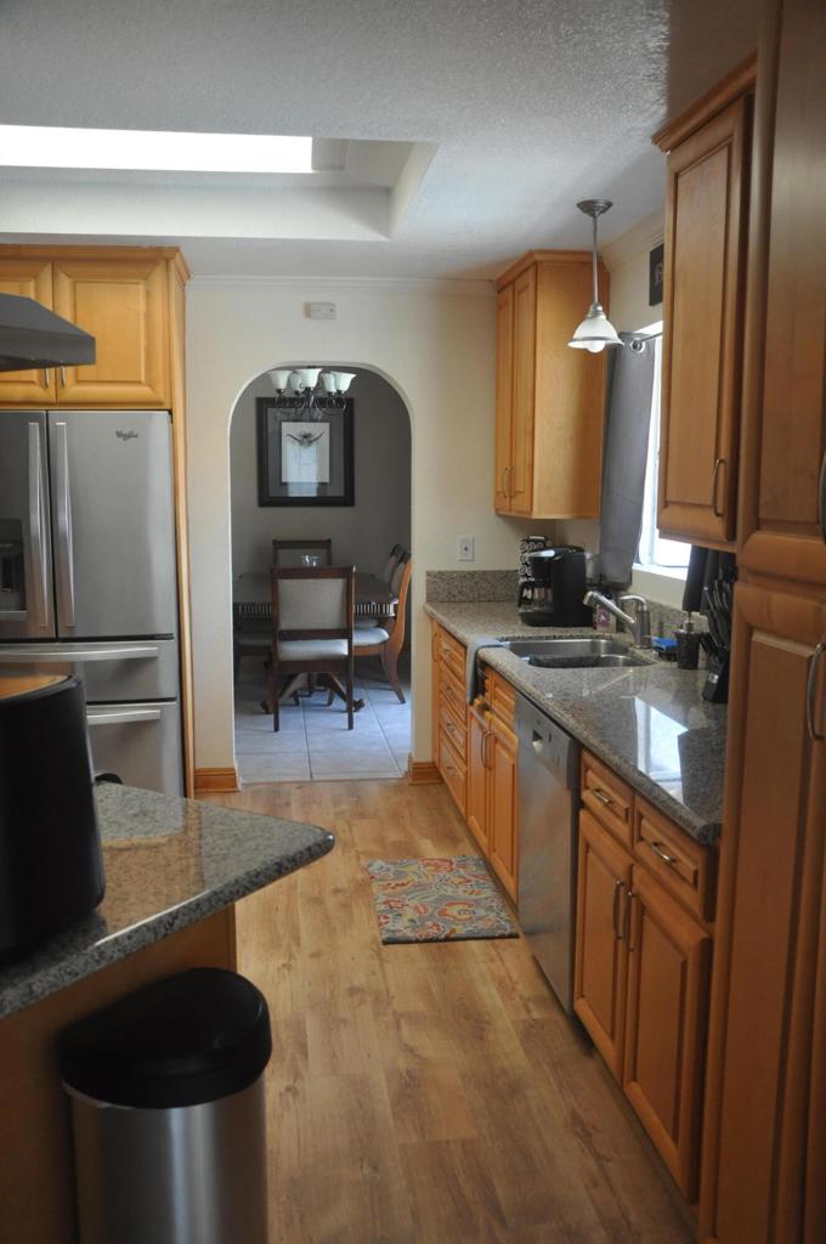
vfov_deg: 59.6
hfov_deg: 41.6
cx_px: 413
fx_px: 1087
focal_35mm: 32
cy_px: 622
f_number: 5.6
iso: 1000
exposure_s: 1/125
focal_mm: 21
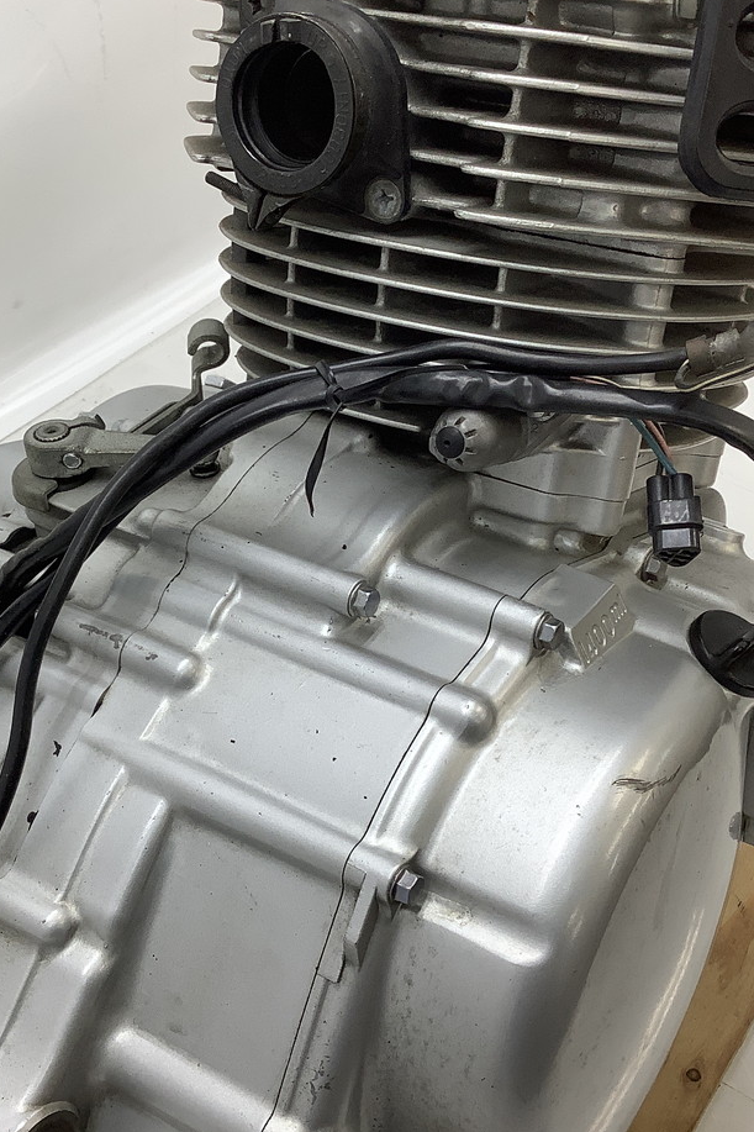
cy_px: 544
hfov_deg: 29.8
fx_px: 1414
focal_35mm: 45
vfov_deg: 43.6
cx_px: 321
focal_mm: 3.3
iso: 50
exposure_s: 1/120
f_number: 2.4
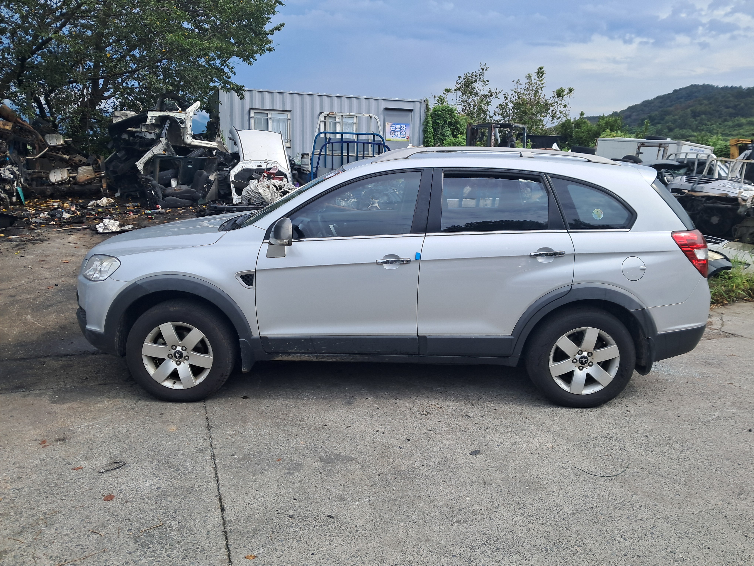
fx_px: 588
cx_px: 377
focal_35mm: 27
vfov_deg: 51.4
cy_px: 283
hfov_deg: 65.3
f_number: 1.8
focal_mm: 4
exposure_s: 1/585
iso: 50
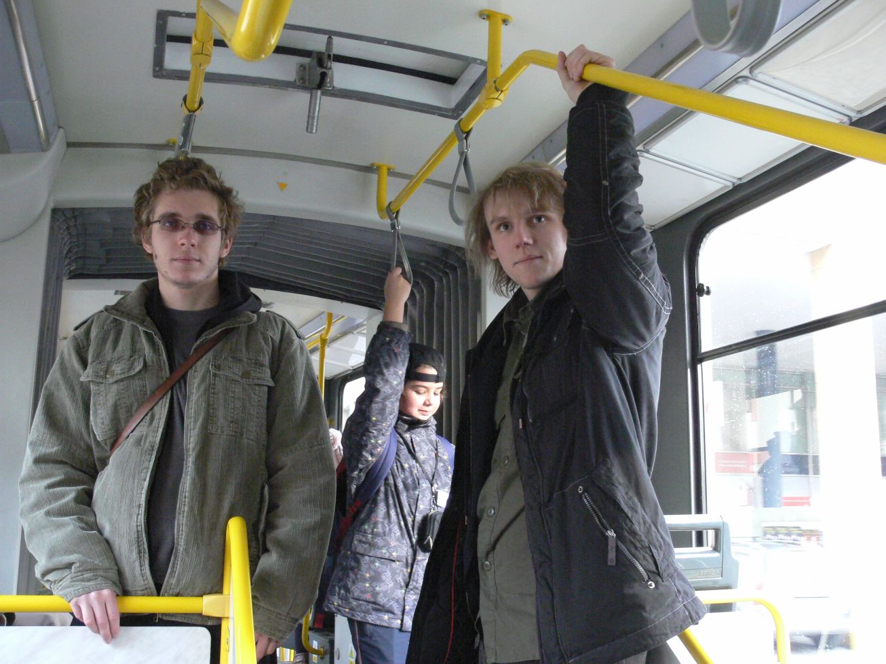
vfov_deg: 40.7
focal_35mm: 35
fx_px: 896
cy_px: 332
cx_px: 443
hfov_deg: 52.6
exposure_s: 1/50
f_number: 4
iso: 400
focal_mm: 7.4
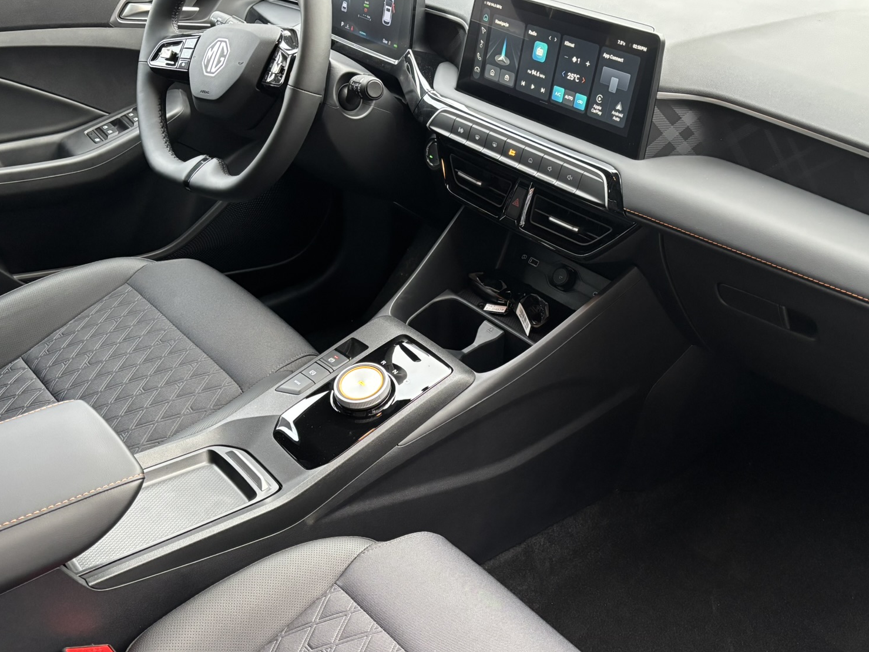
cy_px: 330
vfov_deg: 39.7
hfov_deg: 51.3
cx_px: 458
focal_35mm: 36
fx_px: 904
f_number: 1.6
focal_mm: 5.96
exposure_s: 1/60
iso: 400
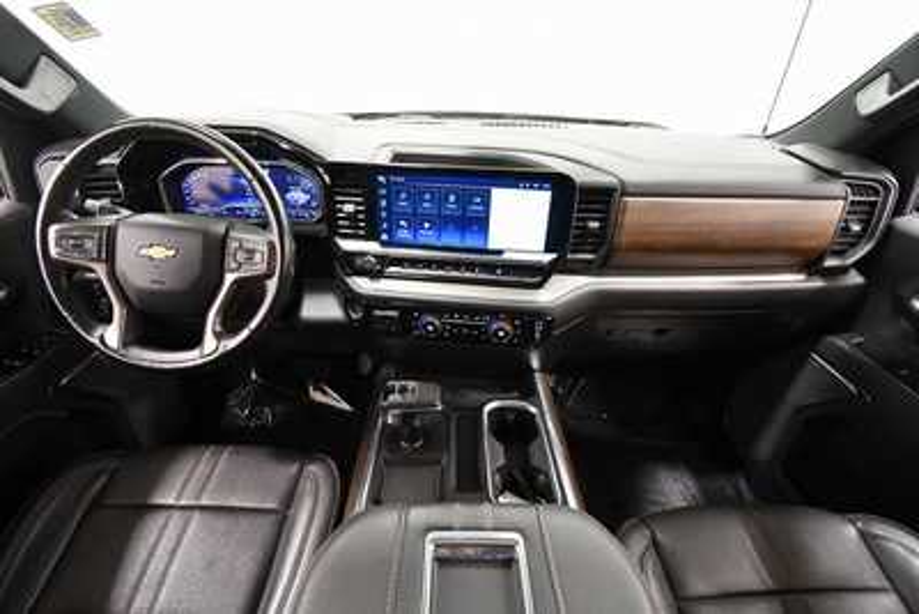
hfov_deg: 100.4
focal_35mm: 15
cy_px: 307
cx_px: 460
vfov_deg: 77.4
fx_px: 383
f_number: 4.5
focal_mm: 10
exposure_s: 1/60
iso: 3200
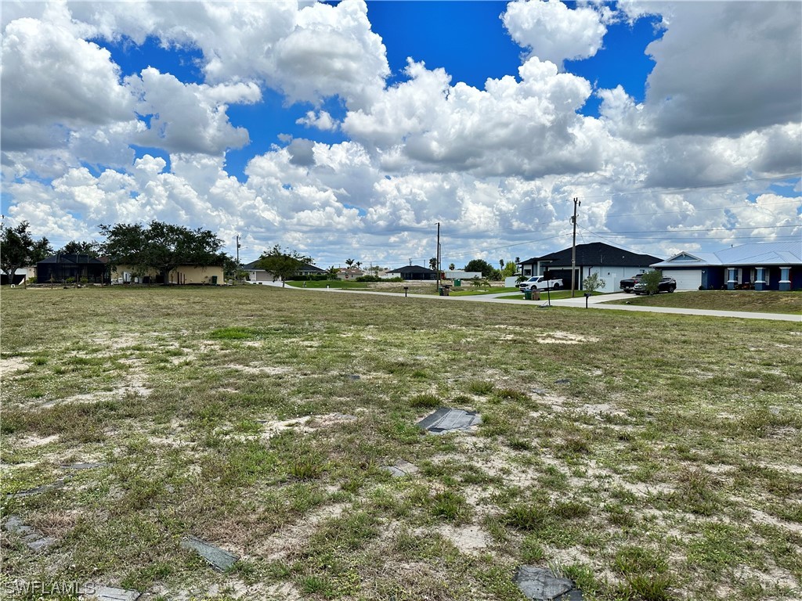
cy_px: 300
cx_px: 401
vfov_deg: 56.8
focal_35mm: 24
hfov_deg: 71.6
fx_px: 556
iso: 80
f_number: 1.78
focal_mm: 6.86
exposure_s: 1/8197
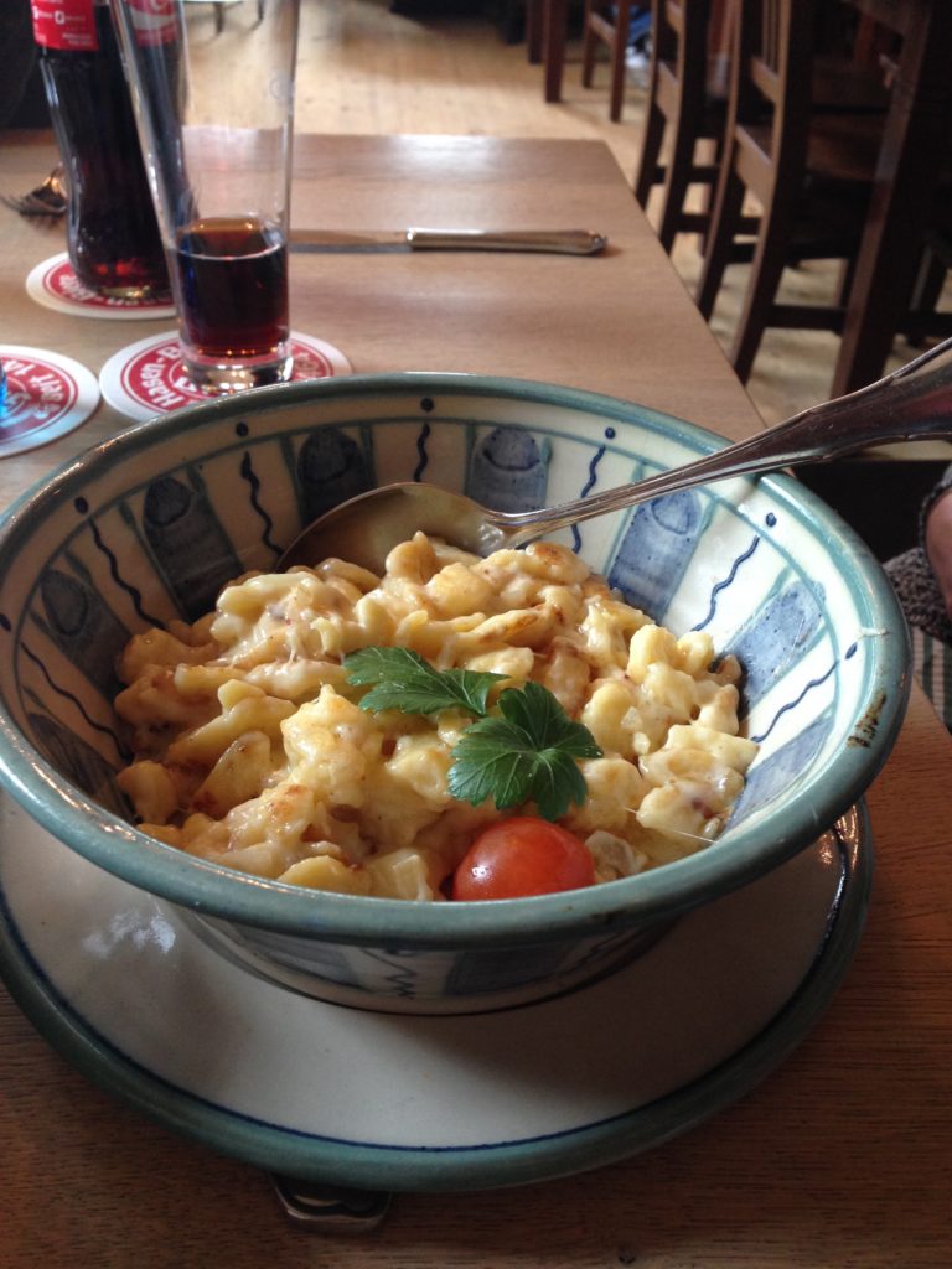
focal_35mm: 33
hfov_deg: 42.9
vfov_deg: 55.4
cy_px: 634
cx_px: 476
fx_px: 1210
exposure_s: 1/20
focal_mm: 4.12
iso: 125
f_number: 2.4
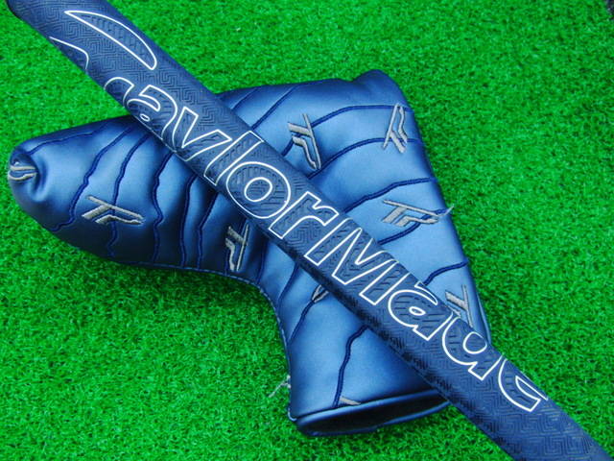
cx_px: 307
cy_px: 230
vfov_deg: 38.7
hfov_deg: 50.1
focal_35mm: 37
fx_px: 656
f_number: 3.6
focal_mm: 6.42
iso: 400
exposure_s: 1/30
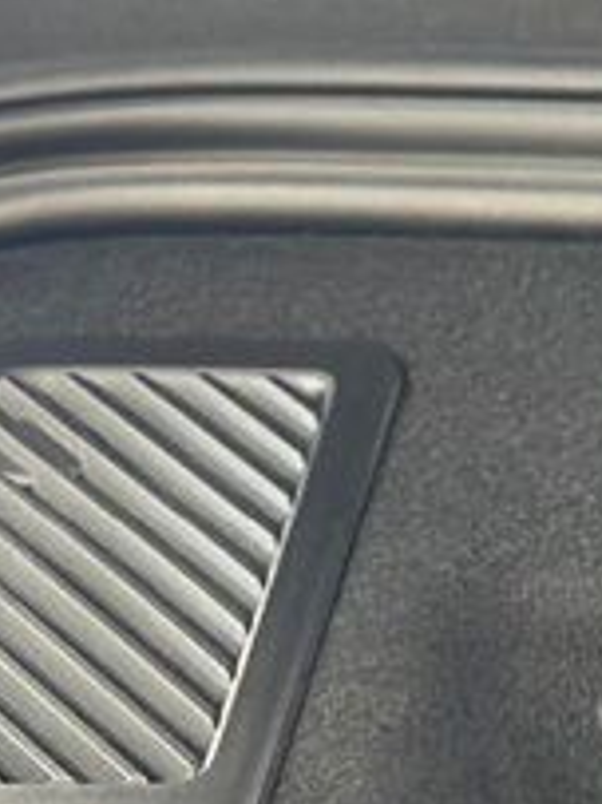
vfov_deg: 8.1
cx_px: 1671
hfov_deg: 5.8
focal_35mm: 242
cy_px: 1010
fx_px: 5617
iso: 320
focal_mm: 6.86
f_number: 1.78
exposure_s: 1/40
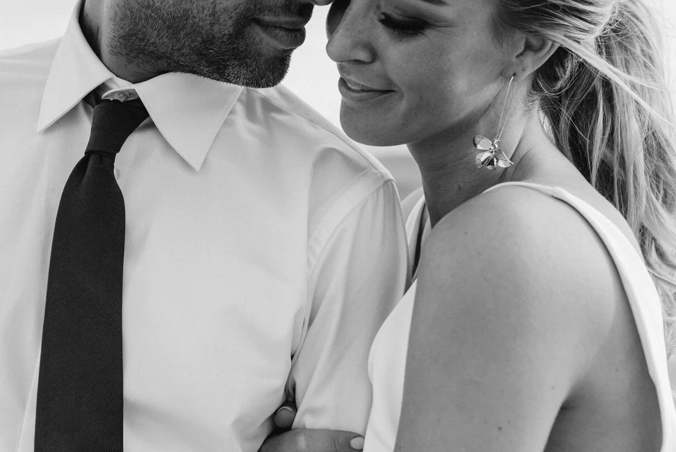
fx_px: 1146
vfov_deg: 22.1
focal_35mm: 61
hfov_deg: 32.6
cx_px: 235
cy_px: 129
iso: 125
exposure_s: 1/2000
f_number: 2.5
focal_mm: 35
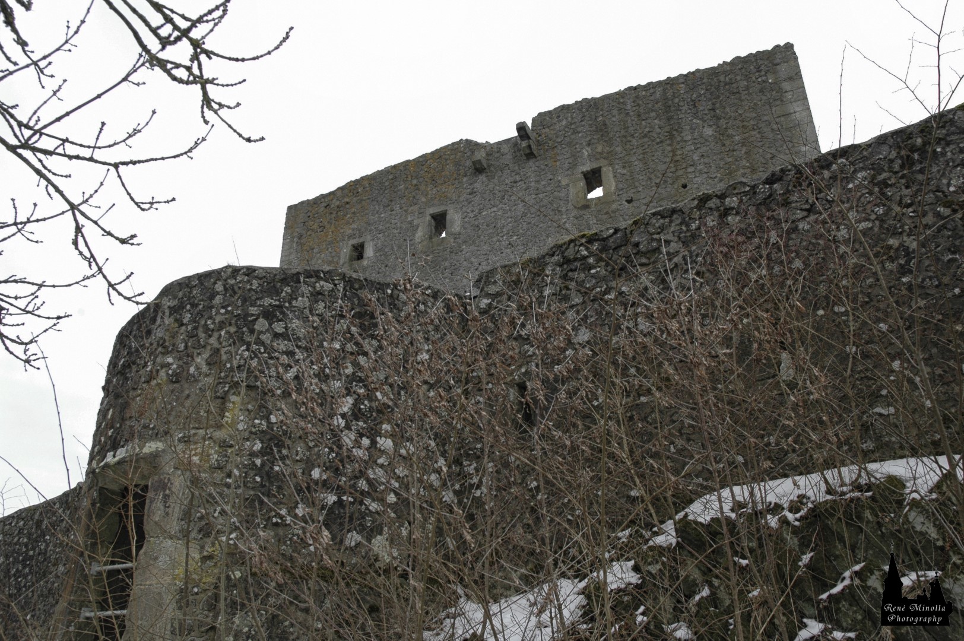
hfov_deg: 67.4
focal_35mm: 27
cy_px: 320
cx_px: 482
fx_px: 722
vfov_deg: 47.9
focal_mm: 18
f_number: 8
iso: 200
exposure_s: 1/250
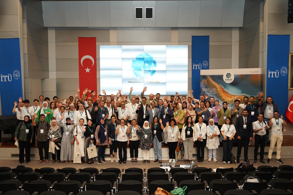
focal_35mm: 35
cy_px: 98
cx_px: 146
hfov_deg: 54.4
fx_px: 285
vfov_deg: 37.9
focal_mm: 35
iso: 2000
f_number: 2.8
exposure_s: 1/250
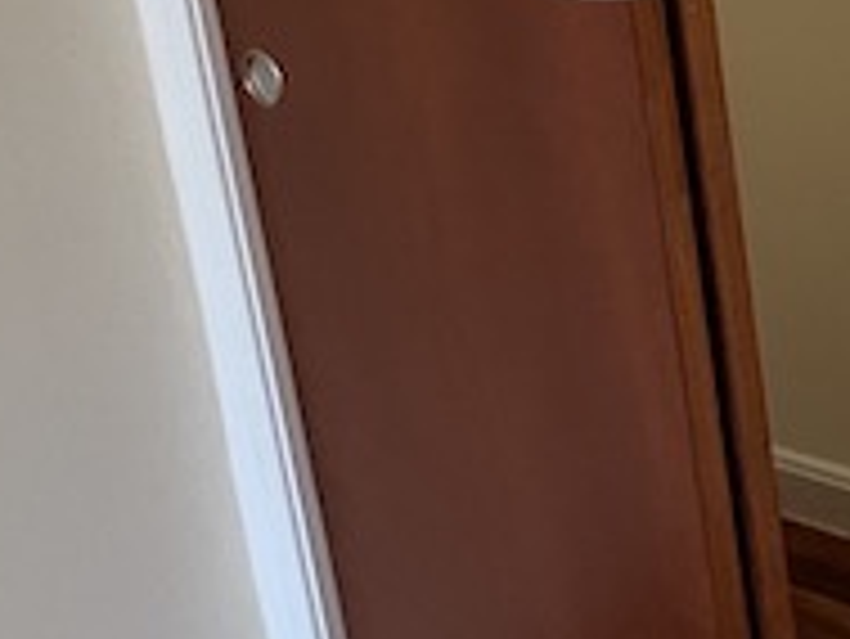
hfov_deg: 25.5
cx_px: 1300
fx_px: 1351
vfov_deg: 24.1
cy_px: -135
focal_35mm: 55
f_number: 1.8
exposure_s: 1/120
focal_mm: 1.57
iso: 160
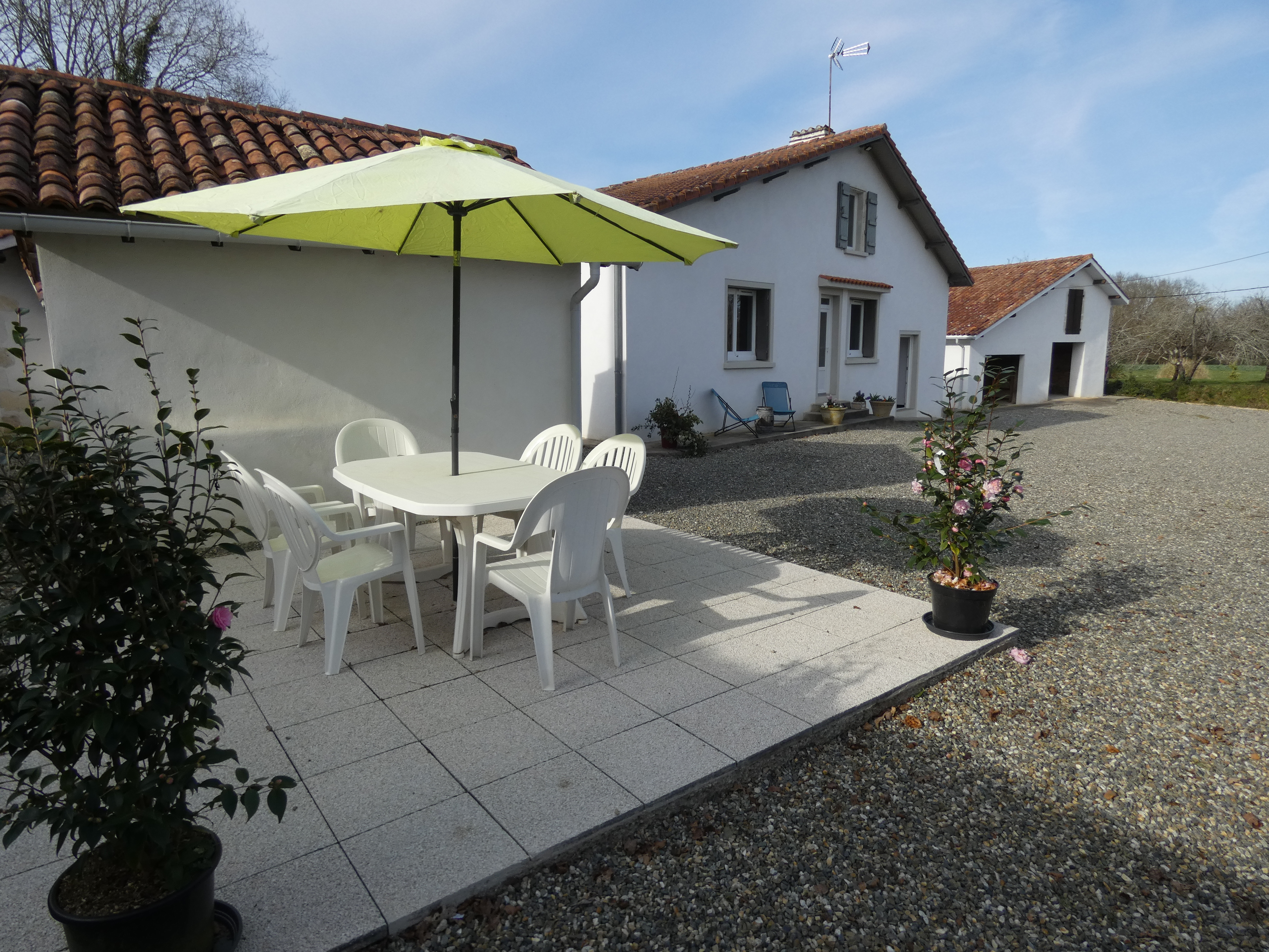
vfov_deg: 66.0
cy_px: 476
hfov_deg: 81.7
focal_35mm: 20
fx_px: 733
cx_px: 634
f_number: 3.2
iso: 80
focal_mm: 3.6
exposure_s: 1/1000
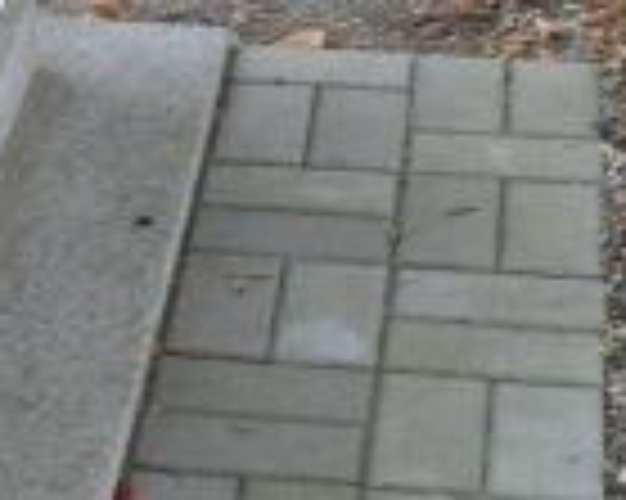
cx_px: -266
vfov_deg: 9.8
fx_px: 2907
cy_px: 288
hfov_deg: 11.8
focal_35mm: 157
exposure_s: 1/40
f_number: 2.8
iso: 100
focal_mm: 7.4
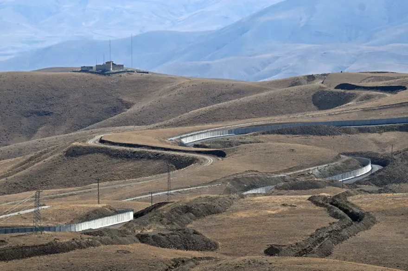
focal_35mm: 247
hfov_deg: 8.3
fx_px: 2798
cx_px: 204
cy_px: 136
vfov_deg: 5.6
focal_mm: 165
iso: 320
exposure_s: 1/2500
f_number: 6.3
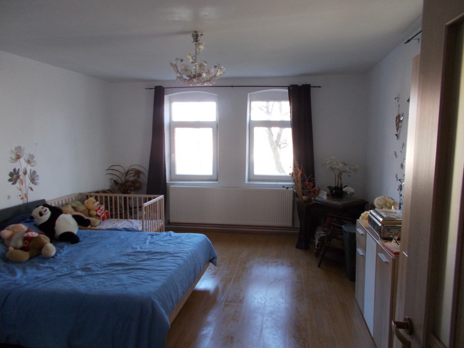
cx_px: 232
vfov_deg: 53.1
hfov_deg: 67.3
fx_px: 349
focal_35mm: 26
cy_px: 174
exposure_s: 1/25
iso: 180
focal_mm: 4.6
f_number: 3.2
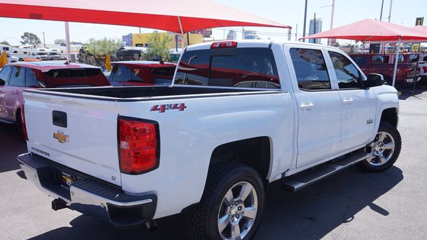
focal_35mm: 32
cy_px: 144
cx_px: 210
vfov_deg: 36.5
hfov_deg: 61.0
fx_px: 362
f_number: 9
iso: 100
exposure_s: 1/100
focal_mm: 20
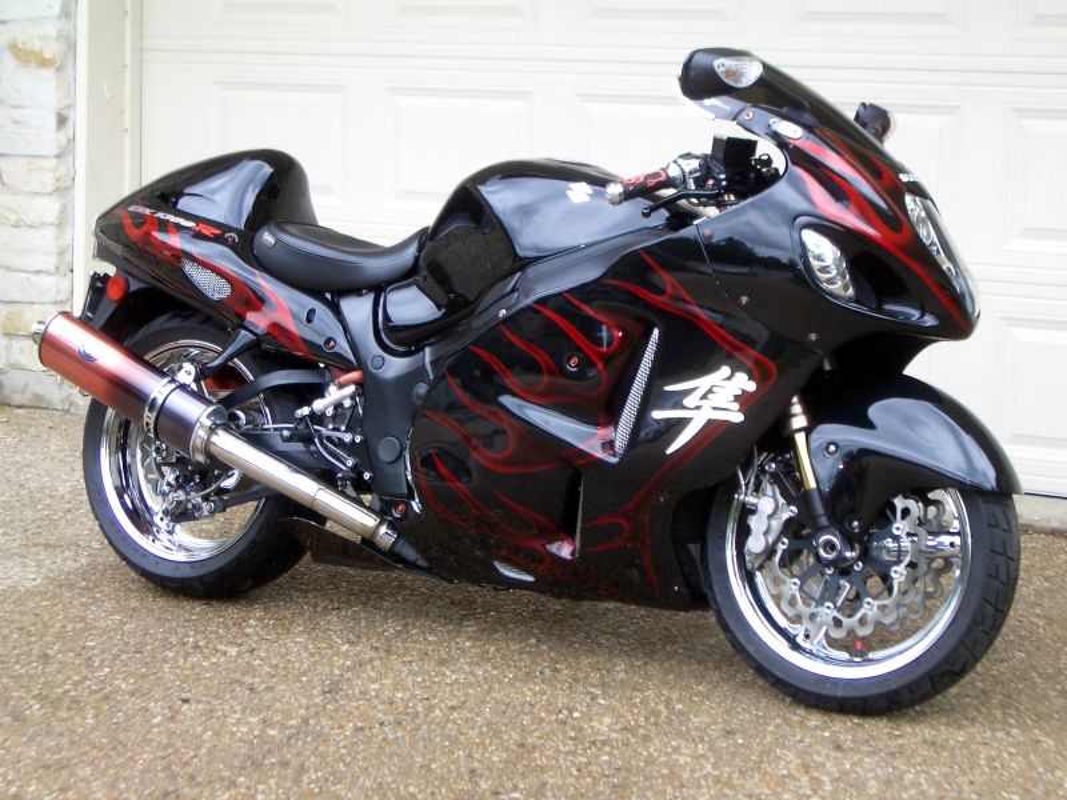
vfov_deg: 19.9
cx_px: 534
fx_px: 2281
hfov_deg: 26.3
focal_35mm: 74
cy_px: 400
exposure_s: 1/100
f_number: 3.9
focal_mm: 12.2
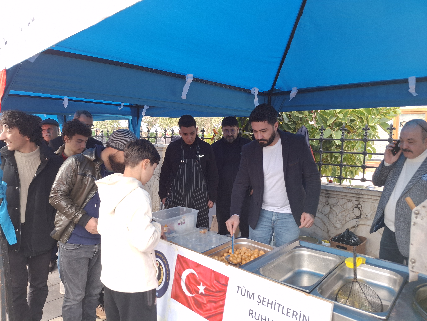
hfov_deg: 69.4
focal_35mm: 25
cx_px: 214
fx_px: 308
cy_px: 160
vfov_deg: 54.9
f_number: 1.8
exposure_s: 1/106
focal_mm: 4.69
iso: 32
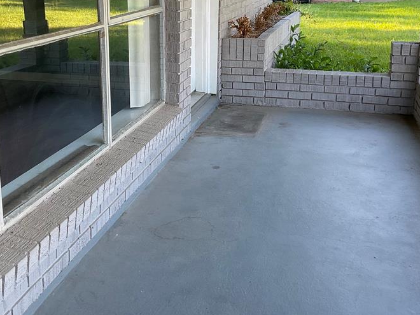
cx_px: 181
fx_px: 546
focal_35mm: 45
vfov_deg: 31.7
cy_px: 88
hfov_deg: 42.0
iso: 40
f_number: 1.8
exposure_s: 1/122
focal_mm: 3
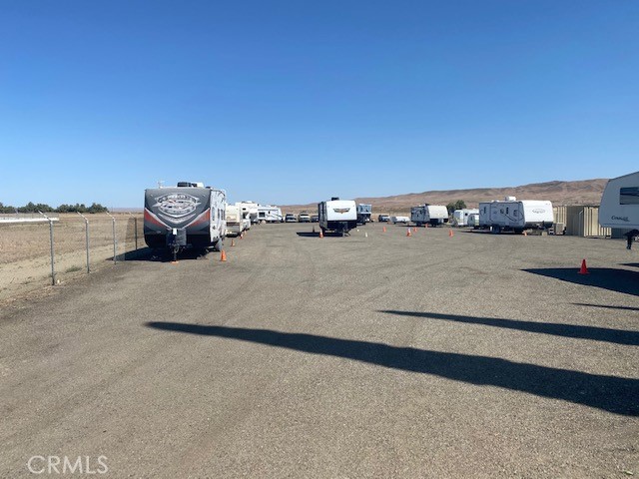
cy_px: 240
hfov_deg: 67.3
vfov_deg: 53.1
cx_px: 320
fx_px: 480
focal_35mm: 26
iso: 32
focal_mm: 4.25
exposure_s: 1/4115
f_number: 1.8
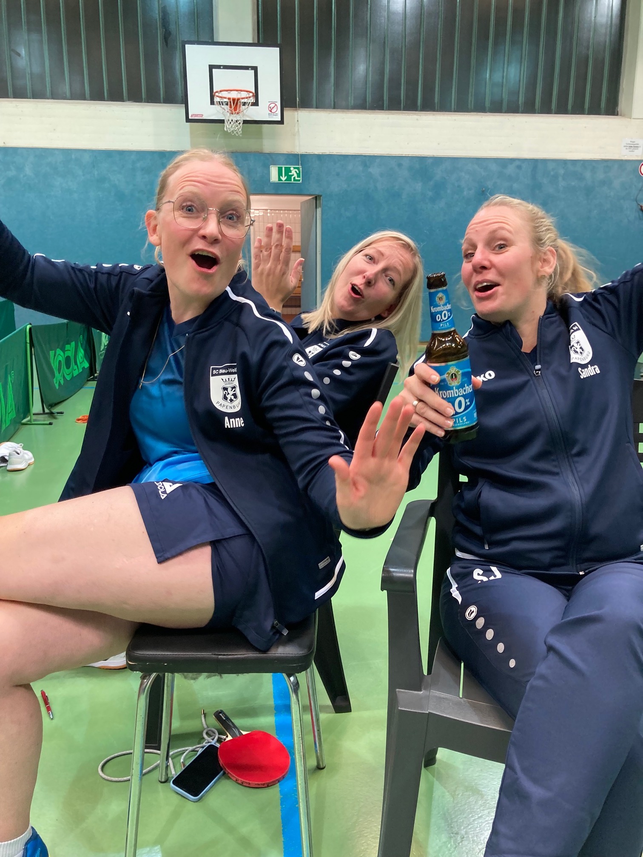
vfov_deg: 63.4
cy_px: 428
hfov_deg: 49.7
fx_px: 693
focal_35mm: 28
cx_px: 322
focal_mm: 3.99
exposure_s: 1/50
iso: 100
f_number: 1.8
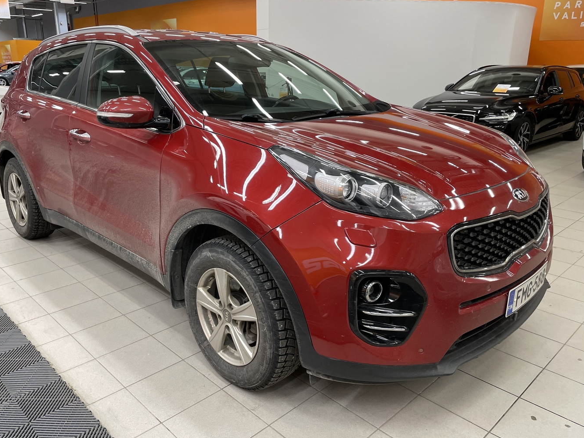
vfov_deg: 49.8
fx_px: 472
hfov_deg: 63.4
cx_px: 274
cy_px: 217
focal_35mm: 28
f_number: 1.6
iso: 125
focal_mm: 4.2
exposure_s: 1/100
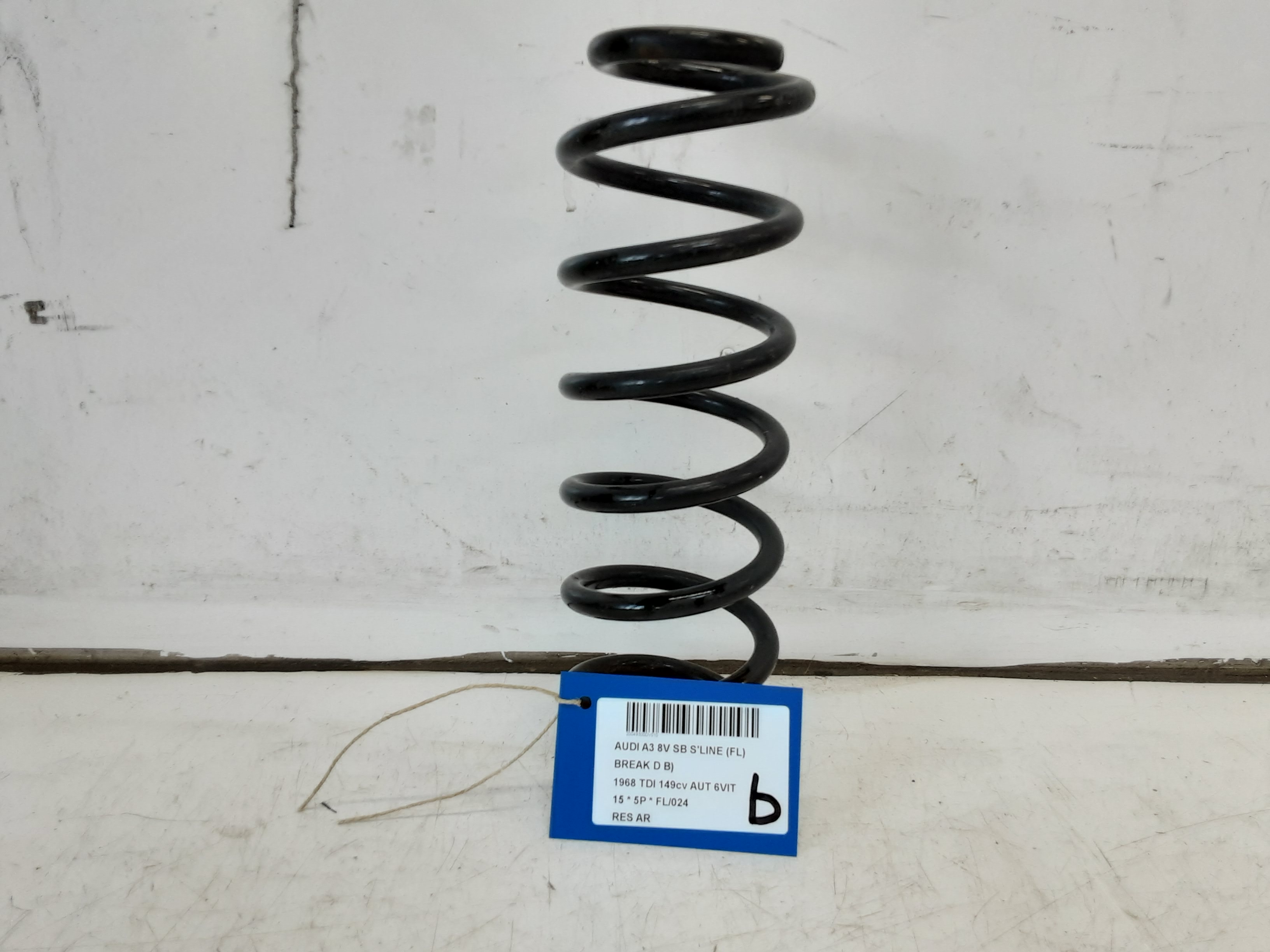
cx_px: 635
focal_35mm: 27
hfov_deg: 65.3
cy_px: 476
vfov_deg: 51.4
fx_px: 991
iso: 64
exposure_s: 1/50
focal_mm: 2.91
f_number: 1.9
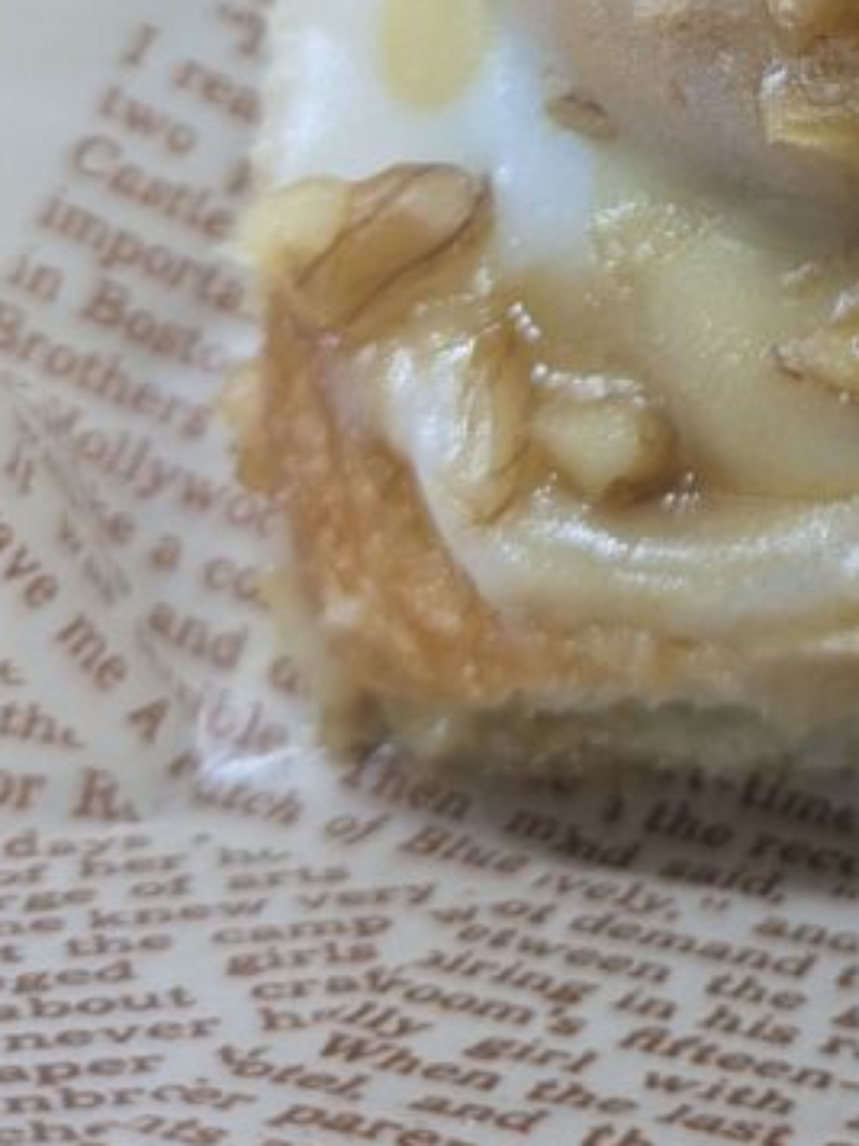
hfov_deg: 19.4
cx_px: 996
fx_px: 2382
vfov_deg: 25.2
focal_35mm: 72
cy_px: -106
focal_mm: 5.43
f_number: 1.89
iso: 148
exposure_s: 1/50
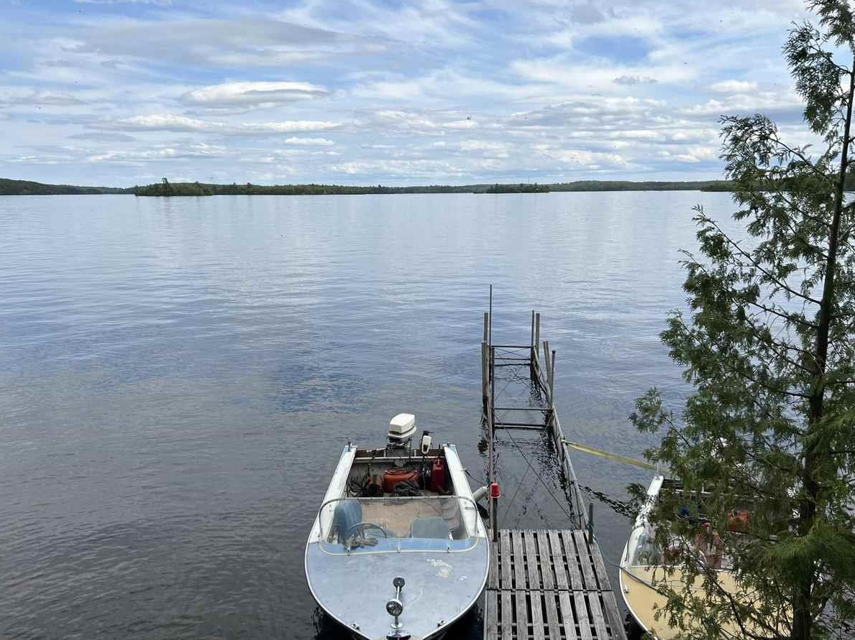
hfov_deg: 63.4
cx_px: 413
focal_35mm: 28
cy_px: 338
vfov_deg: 49.7
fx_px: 691
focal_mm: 5.7
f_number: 1.5
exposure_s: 1/4444
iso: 50
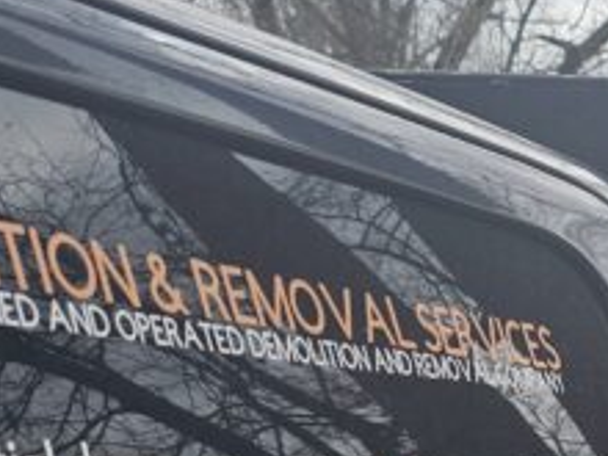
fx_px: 1879
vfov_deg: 13.6
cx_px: 818
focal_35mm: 107
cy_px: 495
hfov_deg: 17.1
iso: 10
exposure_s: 1/740
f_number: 1.7
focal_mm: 6.3
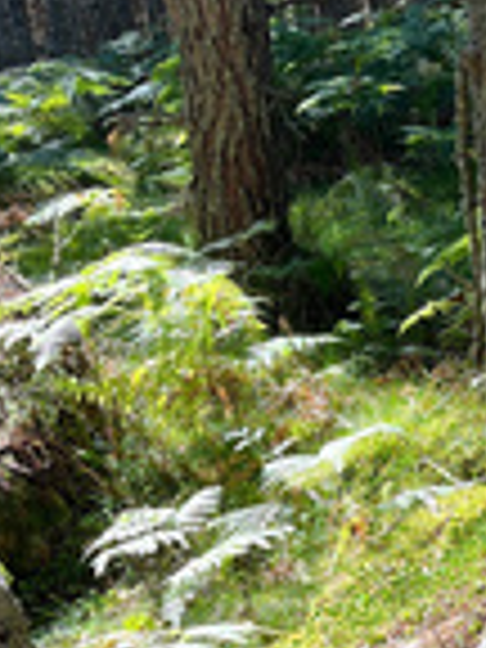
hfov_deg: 19.1
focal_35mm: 72
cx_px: 608
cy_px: 734
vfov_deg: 24.9
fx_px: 1348
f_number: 1.6
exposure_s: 1/352
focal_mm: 5.1
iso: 50
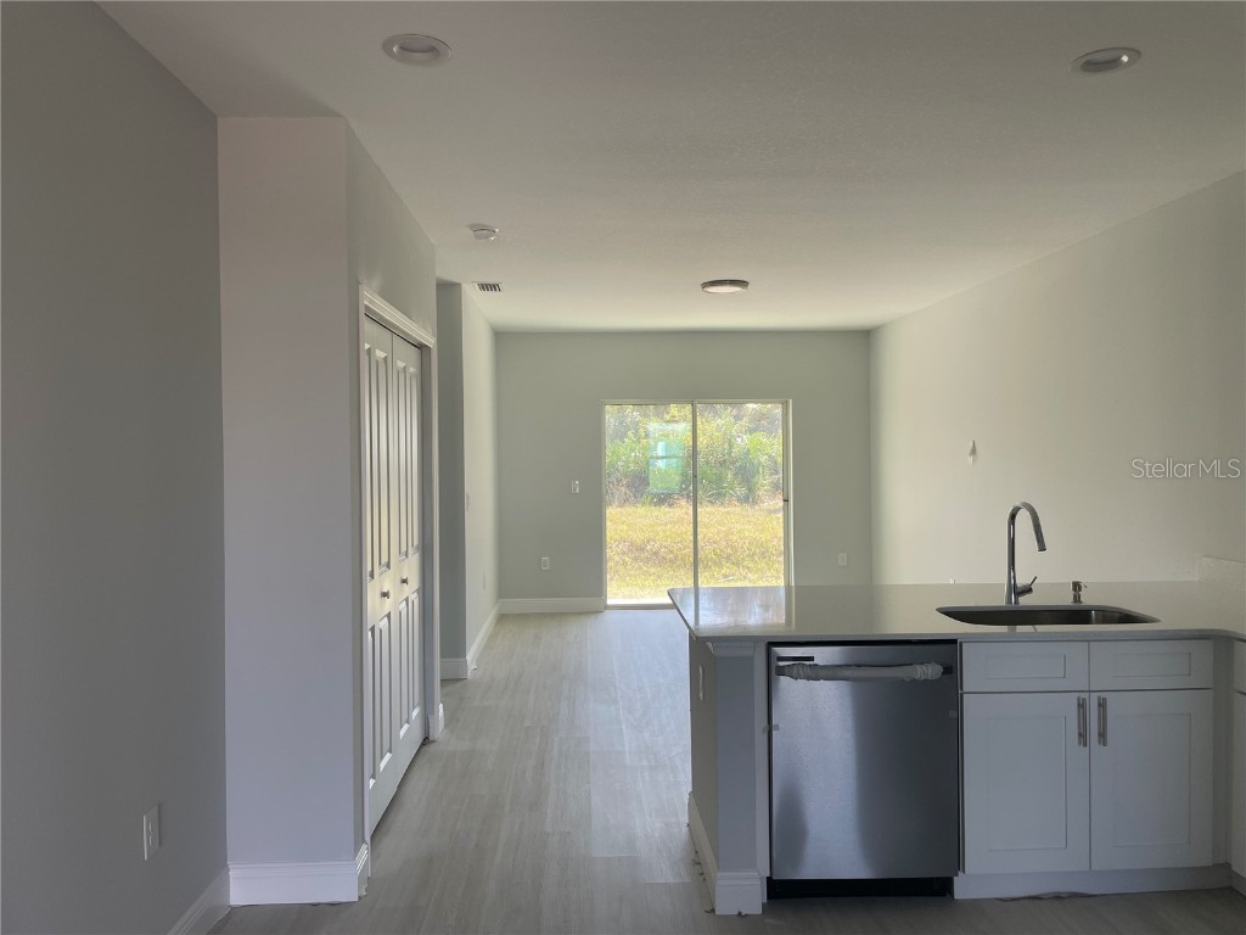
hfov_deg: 67.3
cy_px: 468
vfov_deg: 53.1
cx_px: 623
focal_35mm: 26
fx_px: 936
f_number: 1.6
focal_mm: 4.2
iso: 32
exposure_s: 1/129
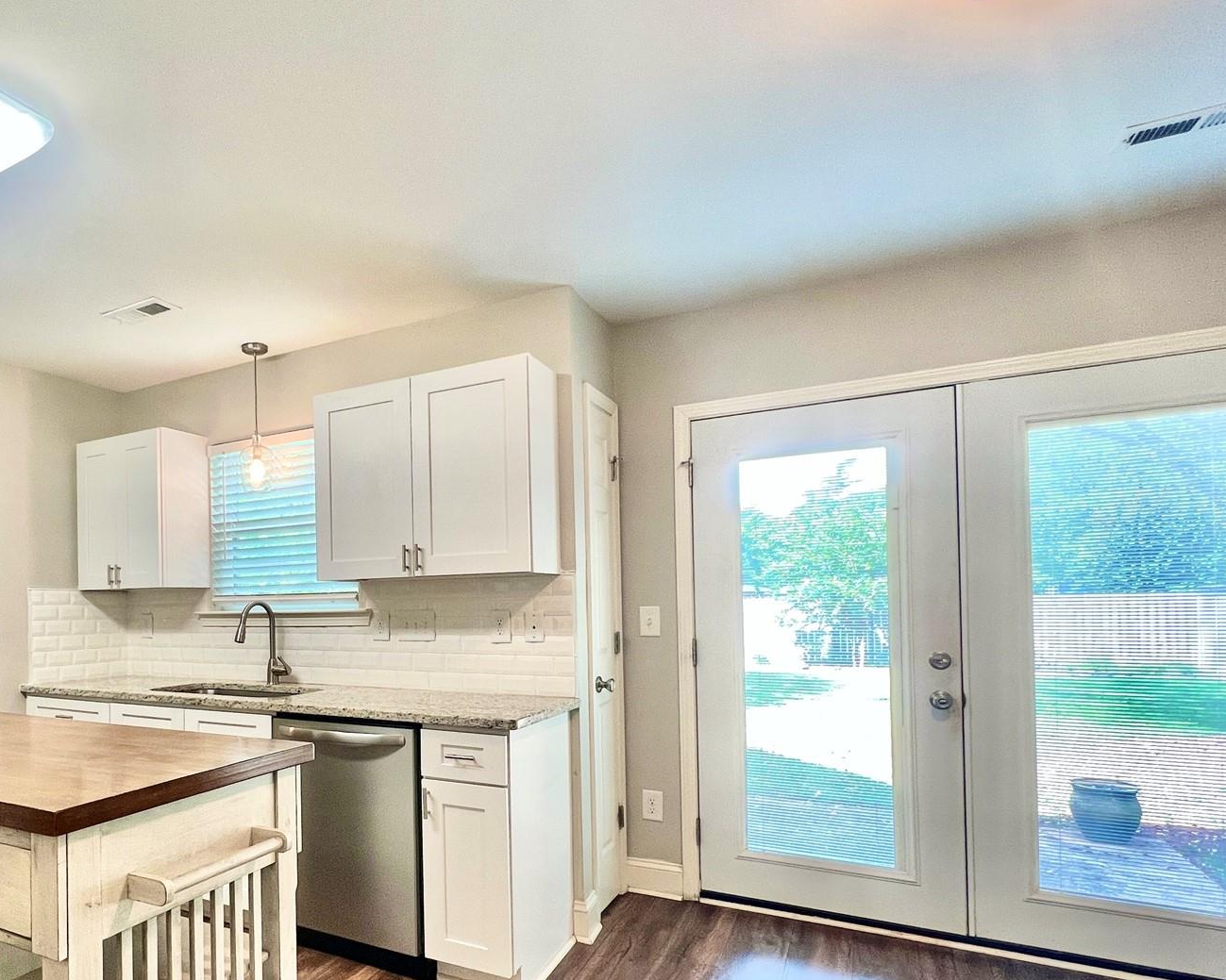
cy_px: 605
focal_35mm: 20
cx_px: 360
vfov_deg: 67.2
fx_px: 726
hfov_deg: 76.4
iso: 160
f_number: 1.8
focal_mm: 1.57
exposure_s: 1/120
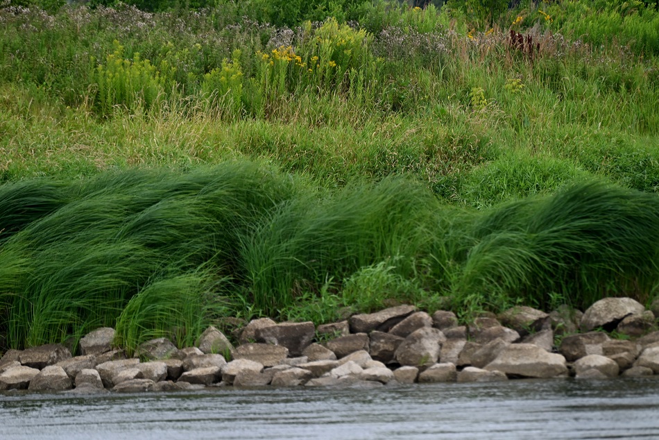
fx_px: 5493
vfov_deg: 4.6
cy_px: 220
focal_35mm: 300
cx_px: 330
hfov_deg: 6.9
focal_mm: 300
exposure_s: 1/400
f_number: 5.6
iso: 400
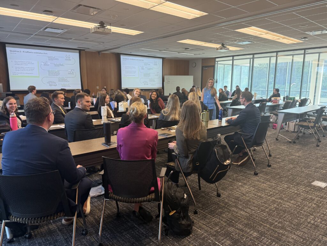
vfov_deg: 56.8
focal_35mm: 24
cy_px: 123
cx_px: 164
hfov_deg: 71.6
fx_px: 227
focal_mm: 6.76
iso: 250
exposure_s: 1/120
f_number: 1.78
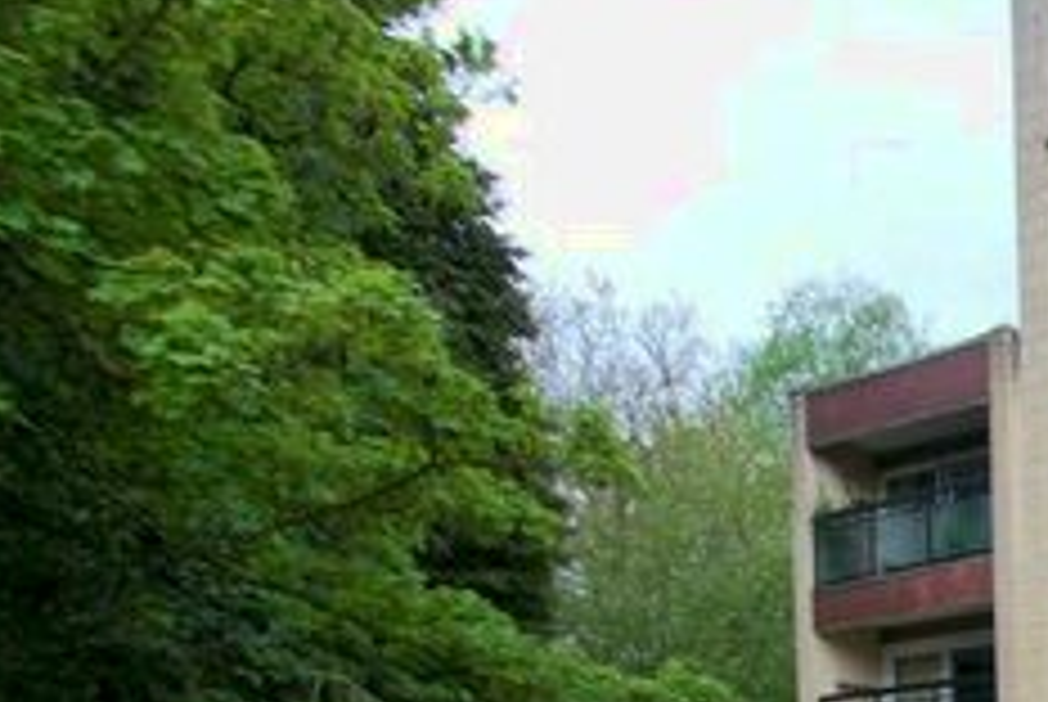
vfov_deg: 25.3
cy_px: 945
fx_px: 1312
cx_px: 1453
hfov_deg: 30.8
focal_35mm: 45
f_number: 5.6
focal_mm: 10
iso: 100
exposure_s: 1/125
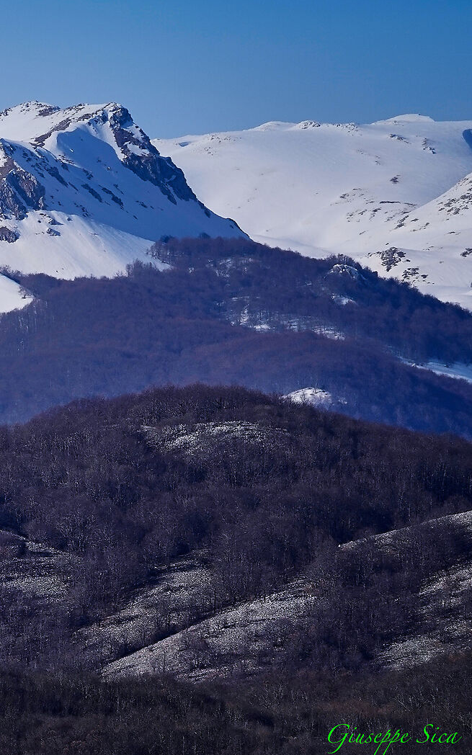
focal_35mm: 934
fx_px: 19223
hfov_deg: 1.4
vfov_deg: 2.3
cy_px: 212
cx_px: -363
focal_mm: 400
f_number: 8
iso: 320
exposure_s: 1/1250
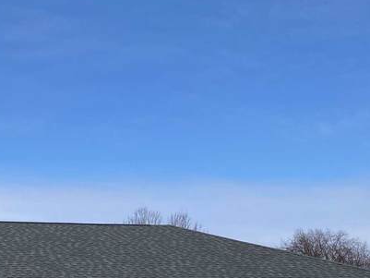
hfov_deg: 22.4
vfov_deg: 17.3
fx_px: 887
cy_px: 285
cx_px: -25
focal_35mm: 83
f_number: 1.8
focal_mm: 4.25
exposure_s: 1/3610
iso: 32
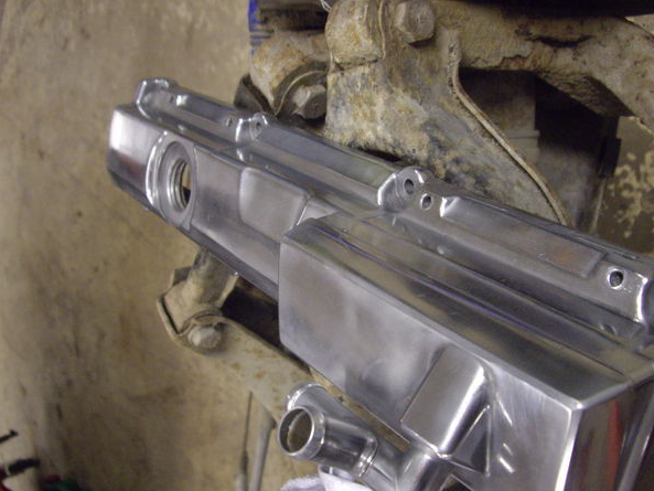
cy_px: 244
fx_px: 775
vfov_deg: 35.1
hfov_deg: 45.8
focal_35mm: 41
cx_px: 333
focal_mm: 7.9
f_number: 2.8
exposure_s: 1/60
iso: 400
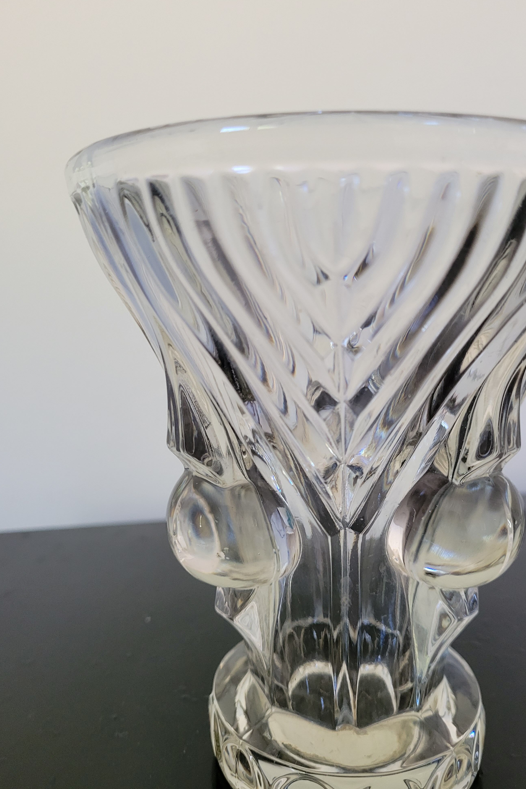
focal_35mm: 28
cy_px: 384
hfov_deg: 46.3
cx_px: 294
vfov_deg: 65.5
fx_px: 614
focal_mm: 5.4
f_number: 1.8
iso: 320
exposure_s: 1/100
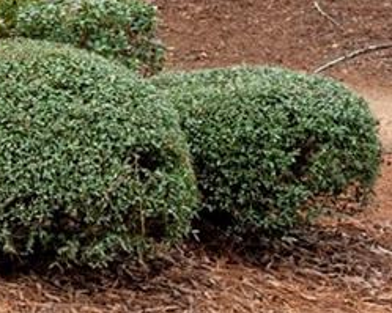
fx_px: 1566
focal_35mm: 135
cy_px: -44
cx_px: -323
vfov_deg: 11.2
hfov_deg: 12.9
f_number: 8
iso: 640
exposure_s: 1/250
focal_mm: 35
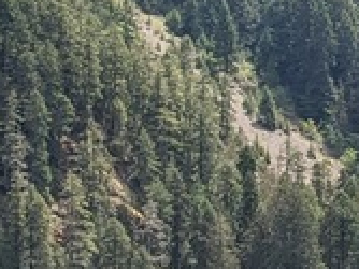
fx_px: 1720
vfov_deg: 8.7
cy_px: 424
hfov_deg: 10.1
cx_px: 903
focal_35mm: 166
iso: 66
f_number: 1.73
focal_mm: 4.38
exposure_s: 1/7812
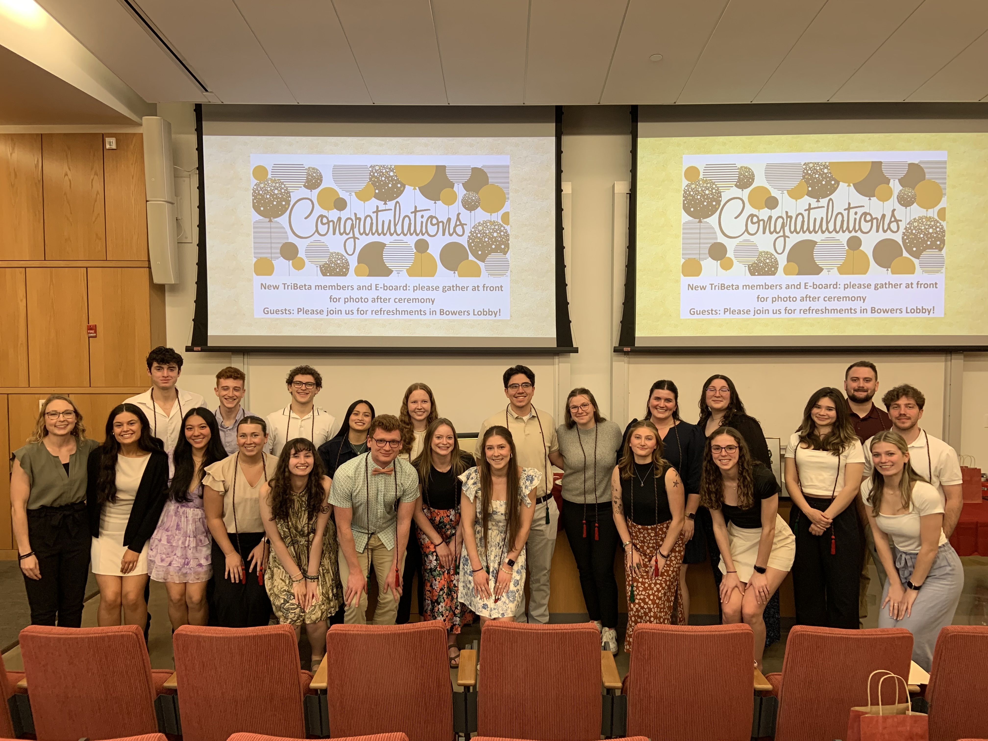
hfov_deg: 67.3
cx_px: 494
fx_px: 742
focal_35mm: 26
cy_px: 370
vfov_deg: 53.1
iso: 100
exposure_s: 1/77
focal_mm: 4.25
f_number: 1.8
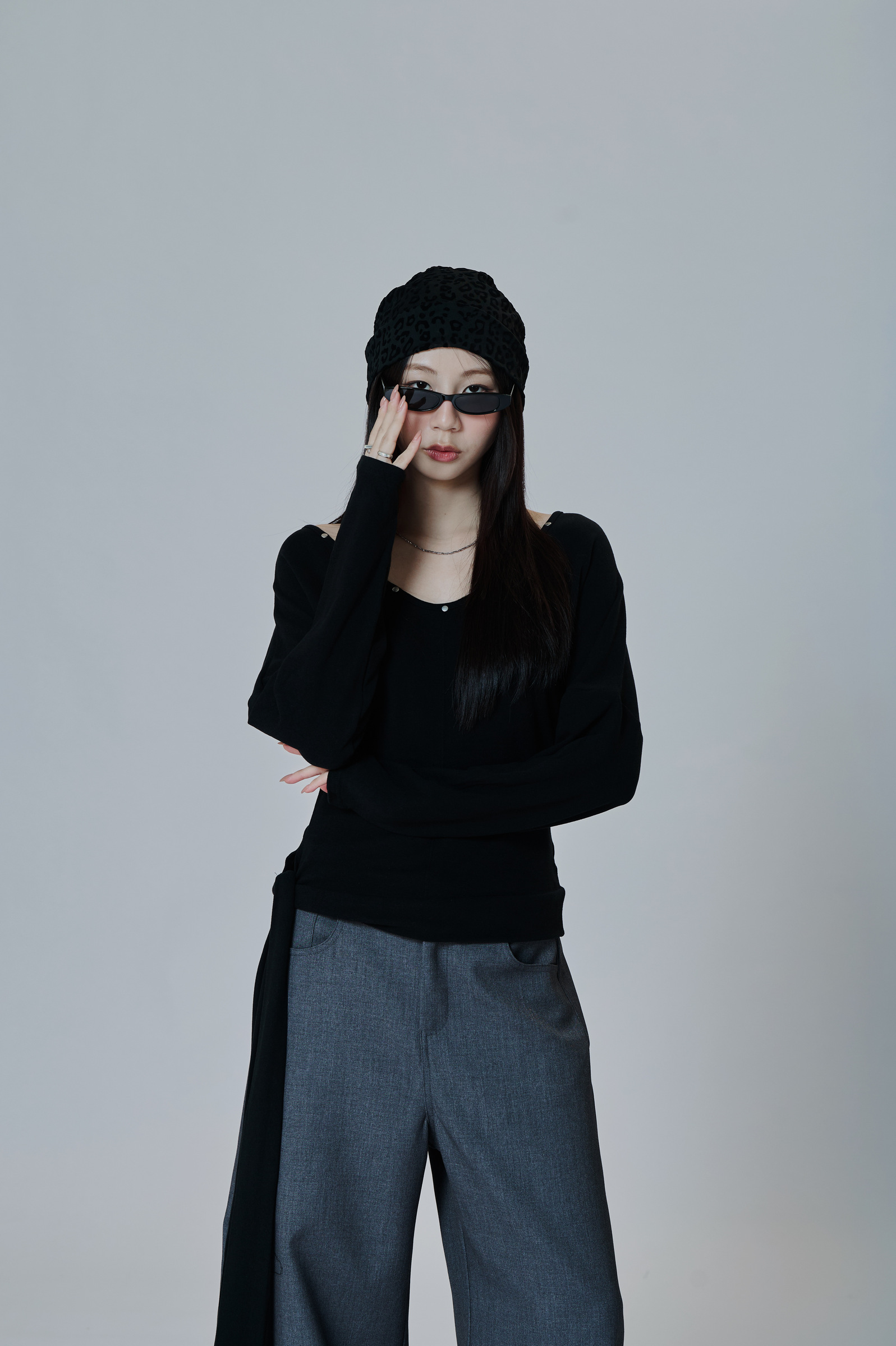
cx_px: 448
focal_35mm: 75
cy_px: 673
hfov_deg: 18.2
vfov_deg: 27.0
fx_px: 2803
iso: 400
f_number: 5.6
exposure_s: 1/200
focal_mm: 75
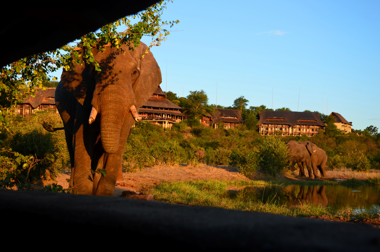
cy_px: 126
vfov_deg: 28.0
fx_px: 506
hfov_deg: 41.2
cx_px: 190
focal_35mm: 48
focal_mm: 32
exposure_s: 1/180
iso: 200
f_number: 6.7
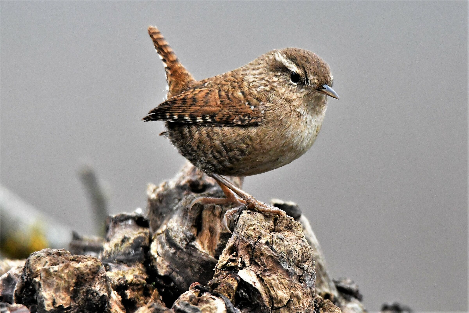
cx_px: 234
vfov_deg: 1.7
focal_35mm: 825
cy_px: 156
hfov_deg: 2.5
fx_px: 10747
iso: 3200
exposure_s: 1/2500
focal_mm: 550
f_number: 6.3
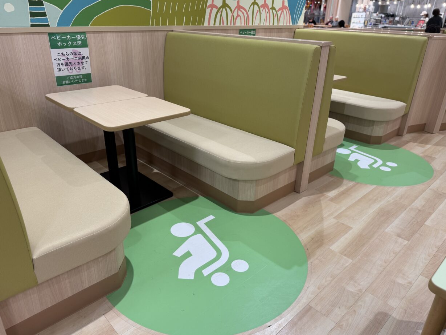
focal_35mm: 25
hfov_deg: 69.4
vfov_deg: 54.9
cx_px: 215
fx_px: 322
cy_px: 166
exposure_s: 1/100
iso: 125
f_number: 1.78
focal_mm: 6.76
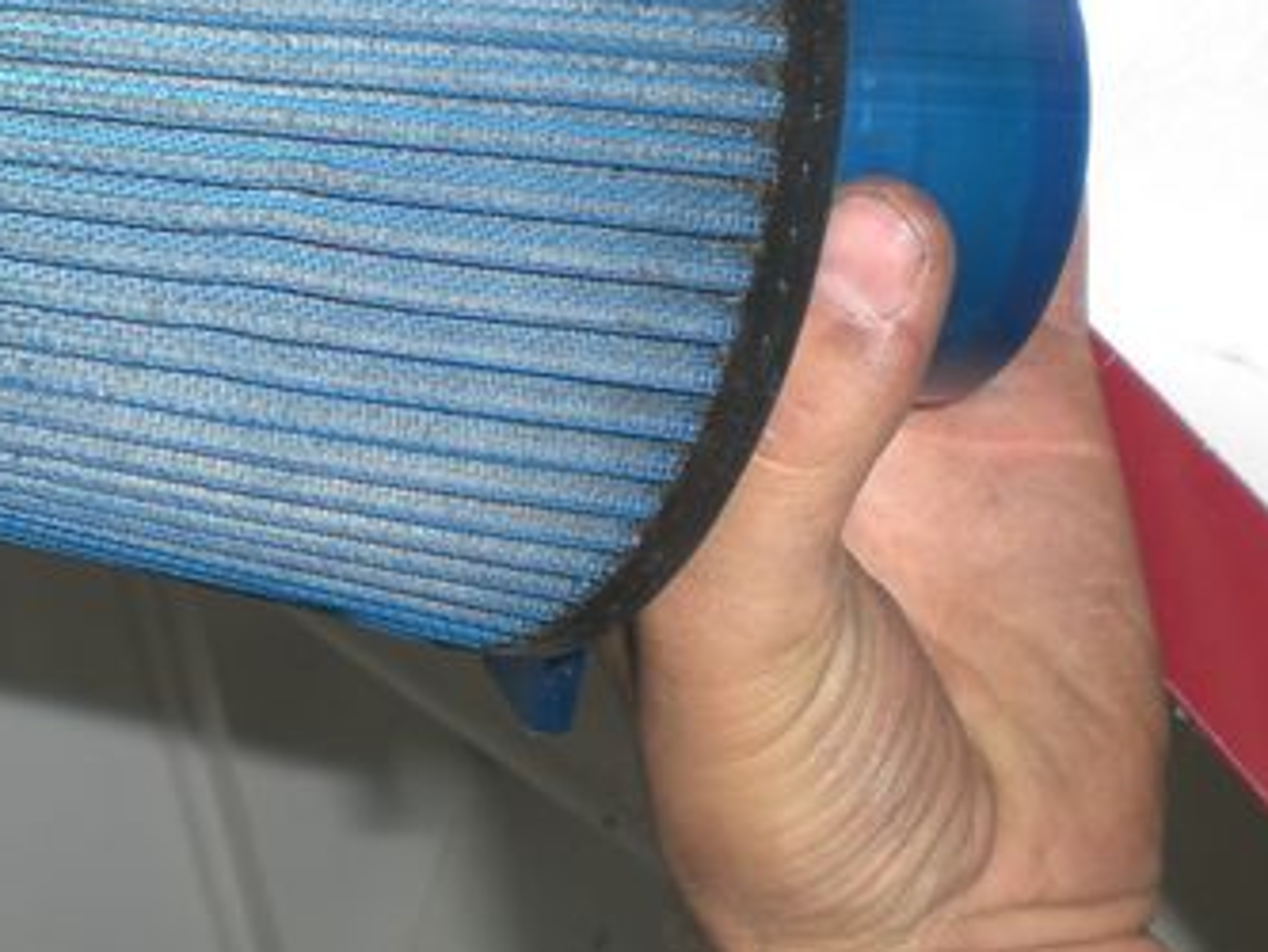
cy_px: 122
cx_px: 145
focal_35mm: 73
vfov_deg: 19.8
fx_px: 2675
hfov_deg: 25.9
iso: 50
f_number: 3.1
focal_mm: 6.3
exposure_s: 1/60
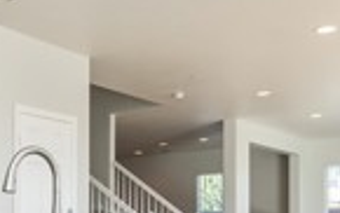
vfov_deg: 19.9
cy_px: 225
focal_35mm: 63
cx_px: 59
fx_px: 584
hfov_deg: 31.4
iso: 200
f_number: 5.6
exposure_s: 1/125
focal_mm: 14
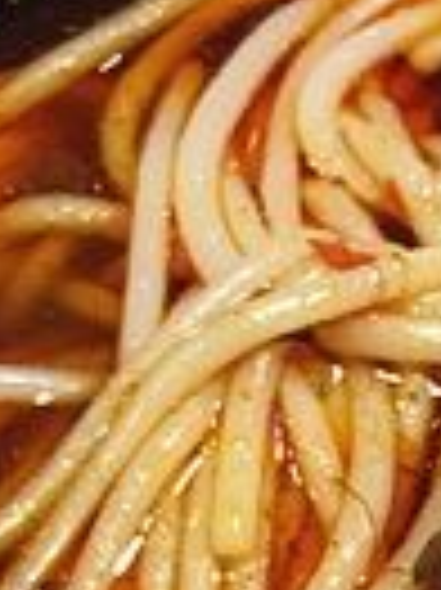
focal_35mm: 124
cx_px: 423
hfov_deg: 11.8
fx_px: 2110
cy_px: 793
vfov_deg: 15.1
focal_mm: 4.15
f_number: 2.2
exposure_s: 1/17
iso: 64
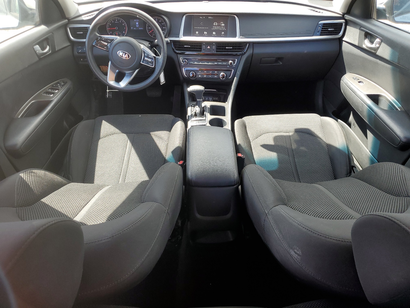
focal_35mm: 26
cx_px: 205
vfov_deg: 53.1
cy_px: 154
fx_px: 308
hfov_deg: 67.3
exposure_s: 1/217
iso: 50
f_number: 1.5
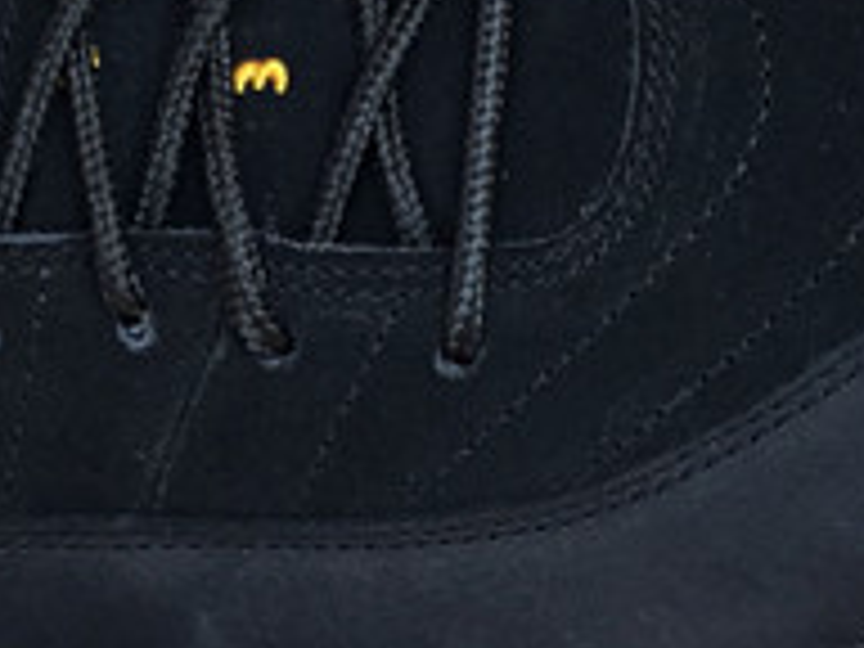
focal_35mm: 129
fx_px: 3220
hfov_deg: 15.3
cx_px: 351
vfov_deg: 11.5
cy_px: 130
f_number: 2.4
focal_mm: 3.3
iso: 25
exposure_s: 1/217
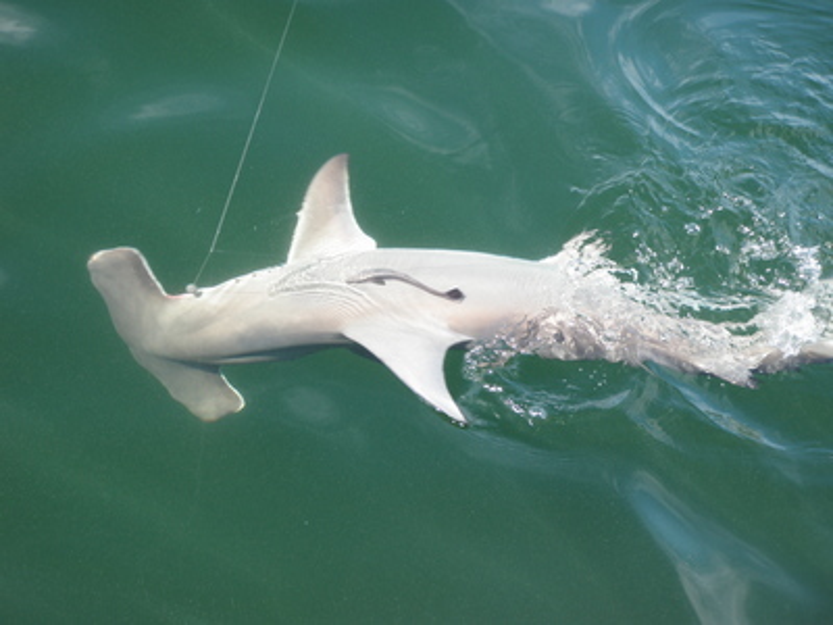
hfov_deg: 33.8
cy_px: 312
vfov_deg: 25.7
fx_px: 1372
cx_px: 416
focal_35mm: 57
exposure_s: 1/100
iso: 50
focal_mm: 10.34
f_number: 4.5
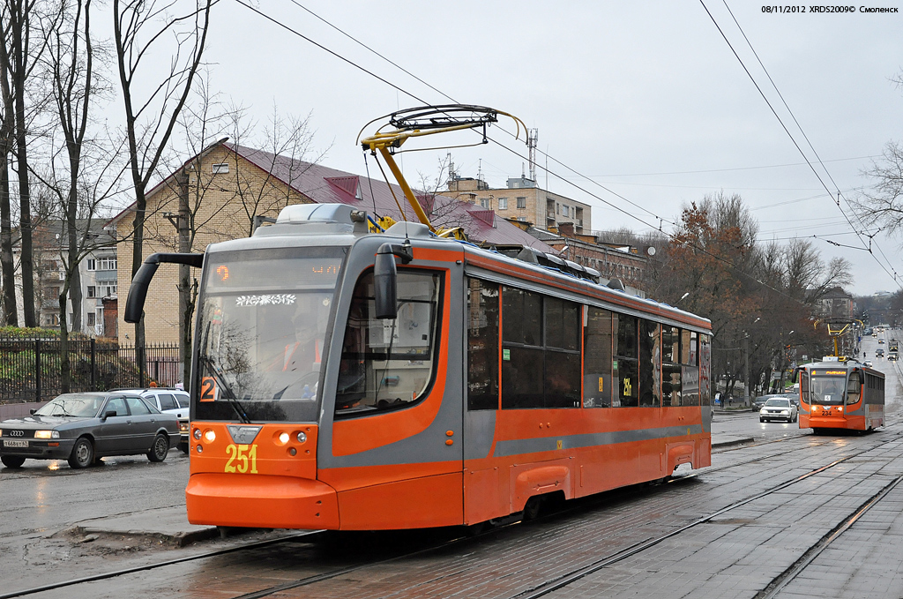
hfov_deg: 43.7
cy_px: 300
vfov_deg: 29.8
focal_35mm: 45
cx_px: 452
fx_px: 1127
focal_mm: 30
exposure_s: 1/250
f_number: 4.2
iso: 800
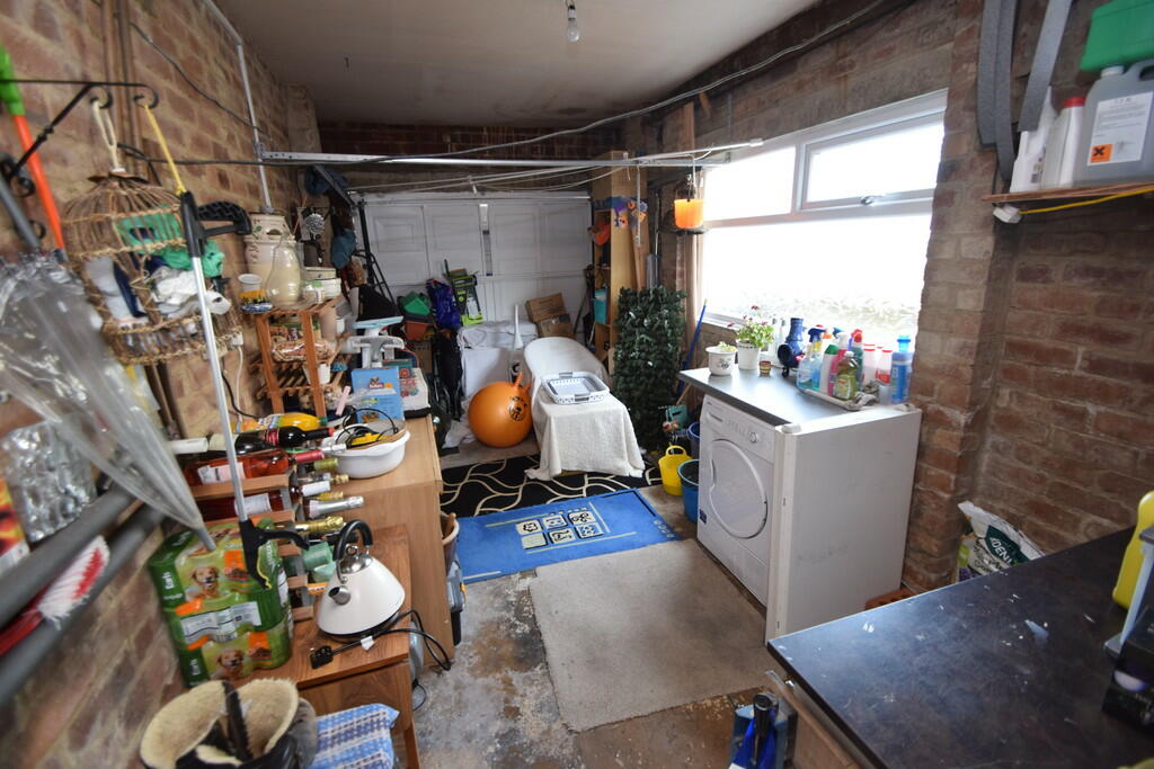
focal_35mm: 15
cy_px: 384
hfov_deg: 100.4
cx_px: 577
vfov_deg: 77.3
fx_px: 481
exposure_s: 1/60
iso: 500
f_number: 4
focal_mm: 10
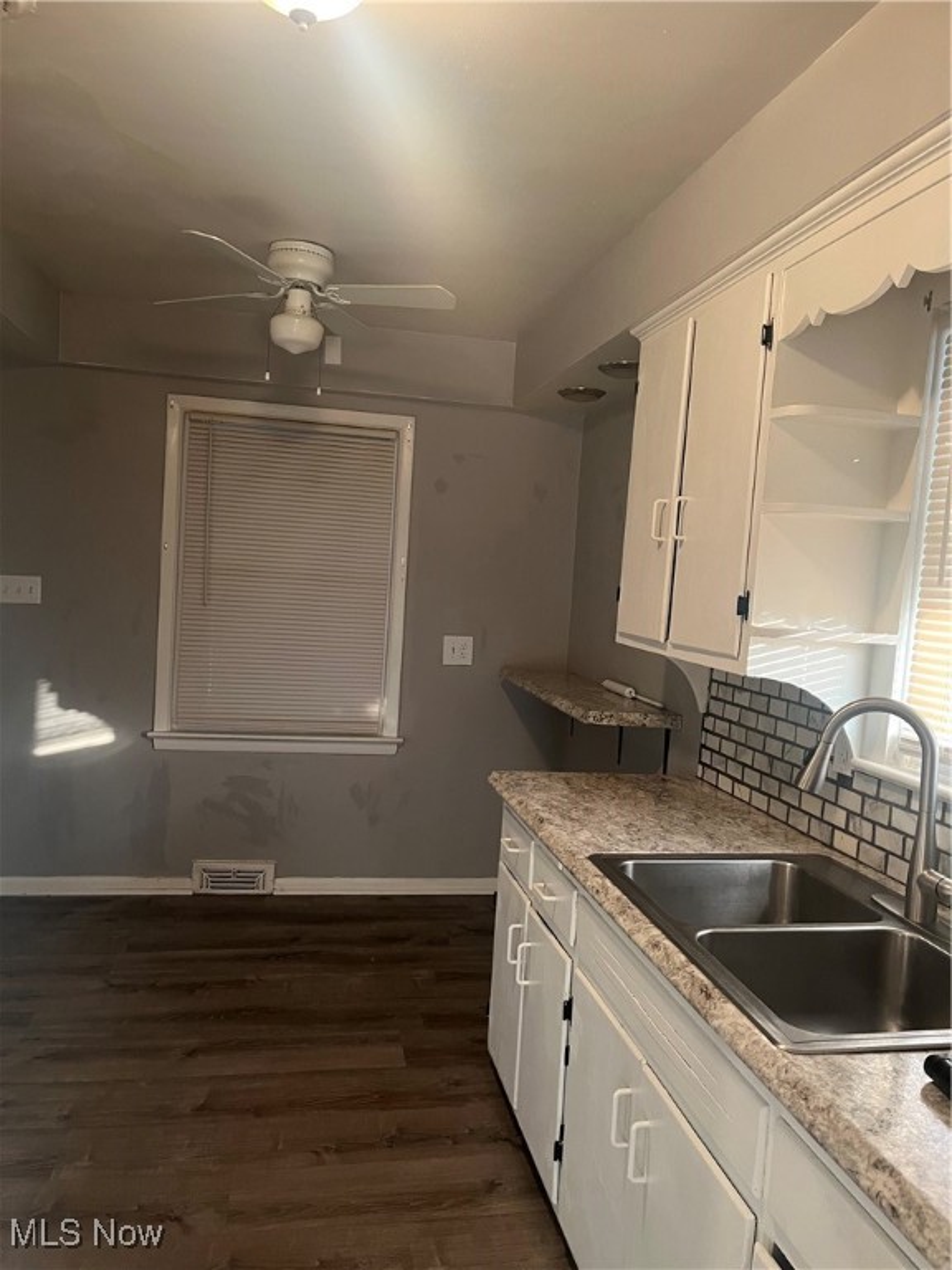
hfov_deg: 53.1
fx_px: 953
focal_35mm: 26
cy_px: 635
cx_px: 476
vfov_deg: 67.3
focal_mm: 5.1
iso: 250
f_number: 1.6
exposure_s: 1/60
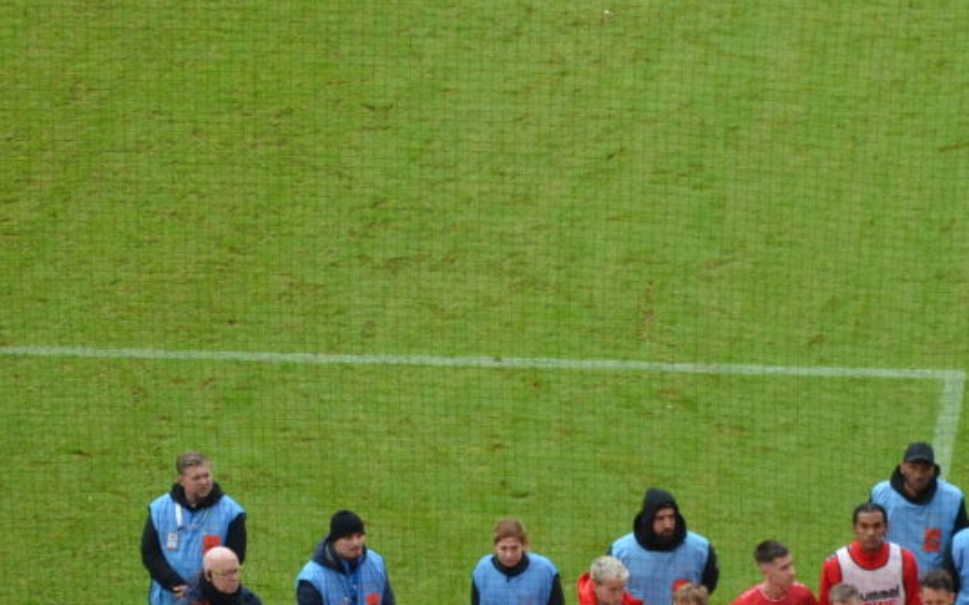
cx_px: 980
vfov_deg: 6.0
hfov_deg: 9.5
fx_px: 5782
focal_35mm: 219
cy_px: 344
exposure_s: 1/125
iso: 200
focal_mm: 48
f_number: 5.6
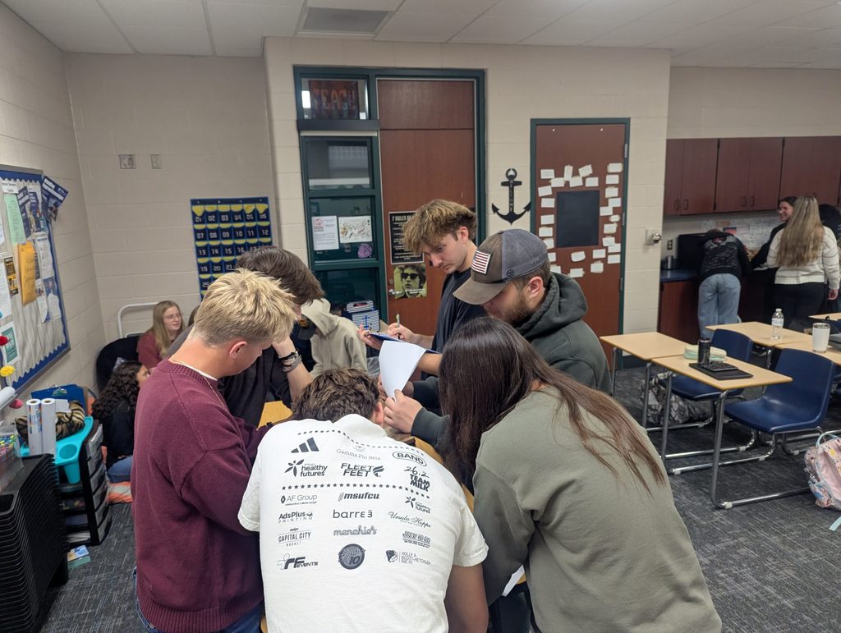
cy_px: 316
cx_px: 420
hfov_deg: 71.5
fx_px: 584
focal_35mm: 24
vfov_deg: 56.9
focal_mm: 6.81
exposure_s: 1/120
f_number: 1.85
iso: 259
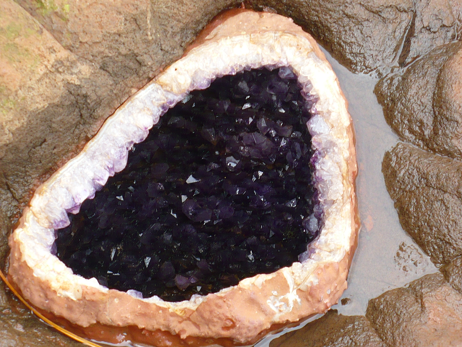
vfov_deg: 9.0
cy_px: 174
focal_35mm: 165
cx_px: 231
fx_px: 2202
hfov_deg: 12.0
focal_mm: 18.3
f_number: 3.6
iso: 100
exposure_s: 1/100
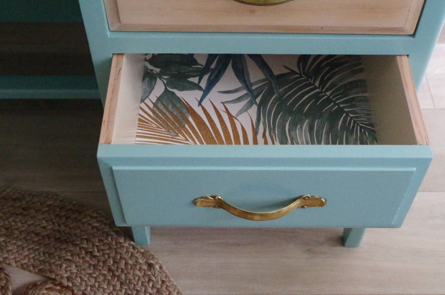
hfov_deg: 40.4
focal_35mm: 49
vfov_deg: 27.4
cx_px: 222
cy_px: 148
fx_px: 604
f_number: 7.1
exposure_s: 1/160
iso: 12800
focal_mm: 32.5
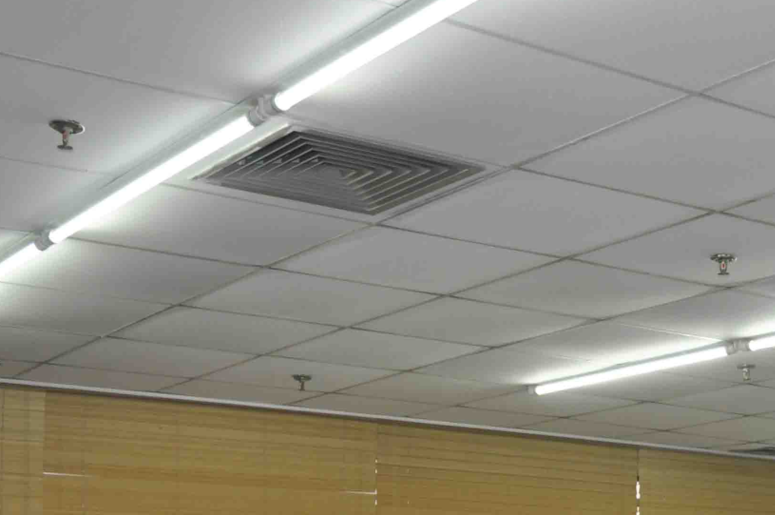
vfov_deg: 17.9
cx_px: 636
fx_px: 1526
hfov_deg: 27.8
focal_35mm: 71
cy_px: 671
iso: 800
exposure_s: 1/90
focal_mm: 18
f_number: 3.5
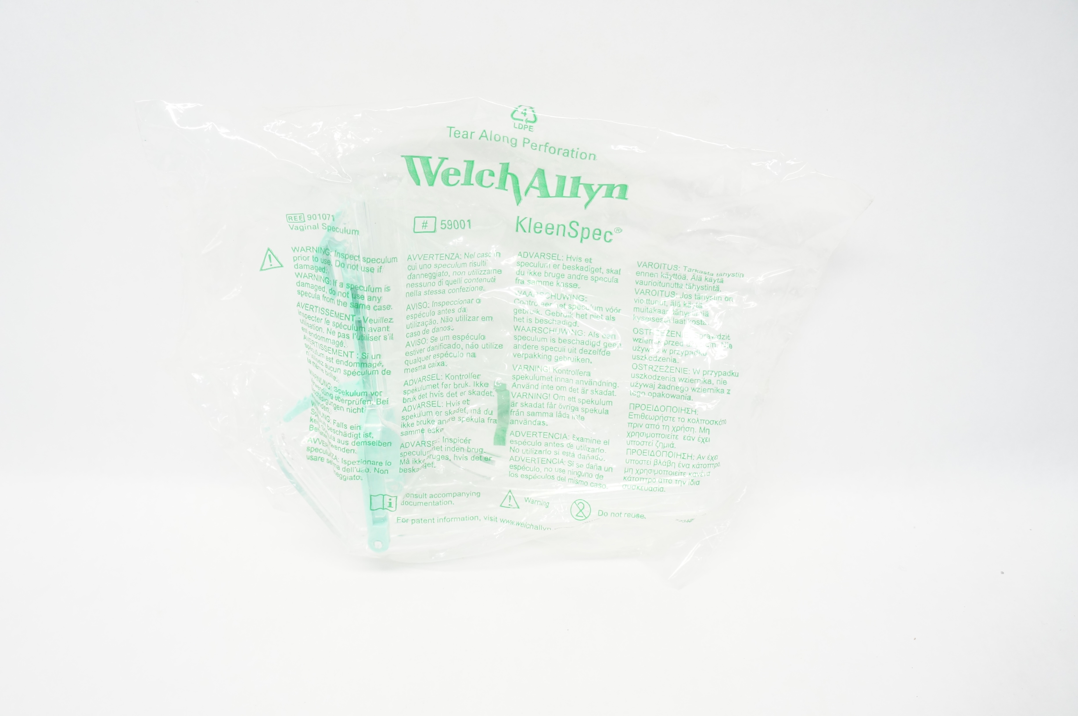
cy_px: 358
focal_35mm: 27
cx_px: 539
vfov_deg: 47.8
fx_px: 808
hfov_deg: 67.4
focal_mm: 18
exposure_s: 1/80
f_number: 5
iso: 800
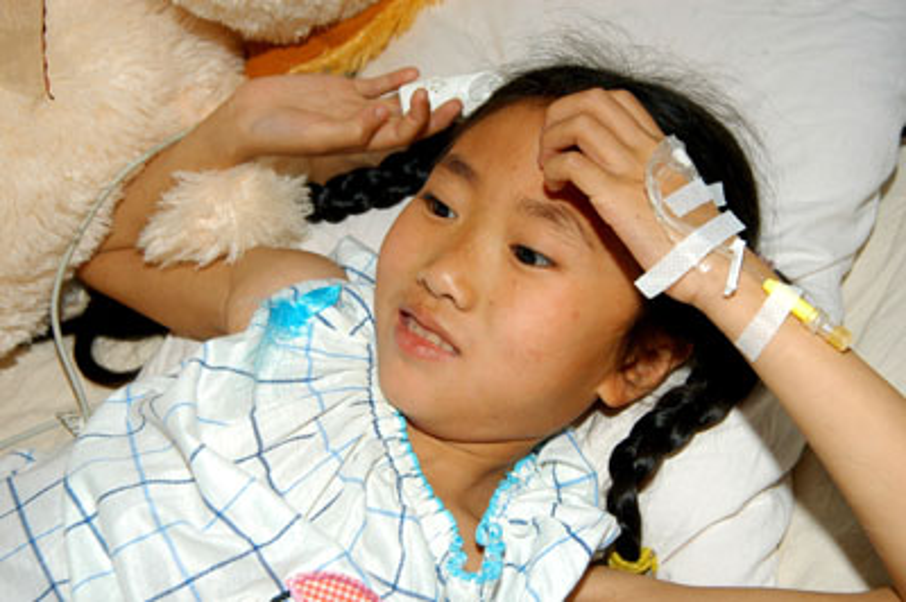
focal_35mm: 46
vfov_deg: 28.9
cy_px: 301
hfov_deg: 42.4
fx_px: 1169
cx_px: 453
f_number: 5.6
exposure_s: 1/60
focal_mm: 31
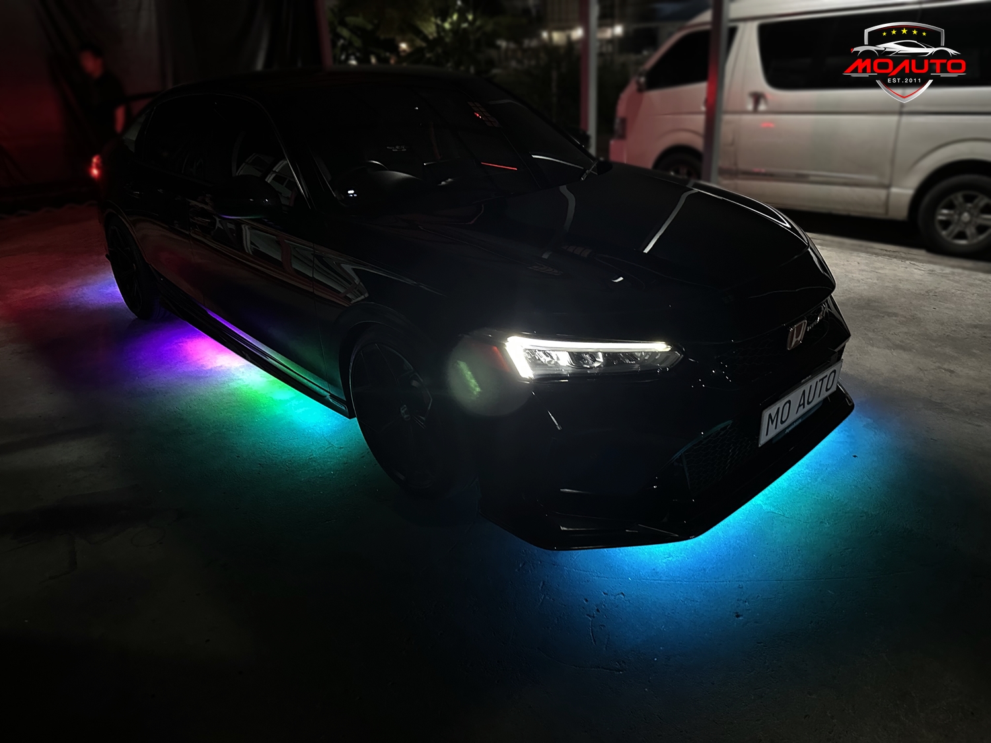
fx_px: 687
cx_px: 496
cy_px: 372
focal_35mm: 24
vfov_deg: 56.8
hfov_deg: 71.6
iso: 2000
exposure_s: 1/17
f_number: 1.78
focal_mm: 6.86
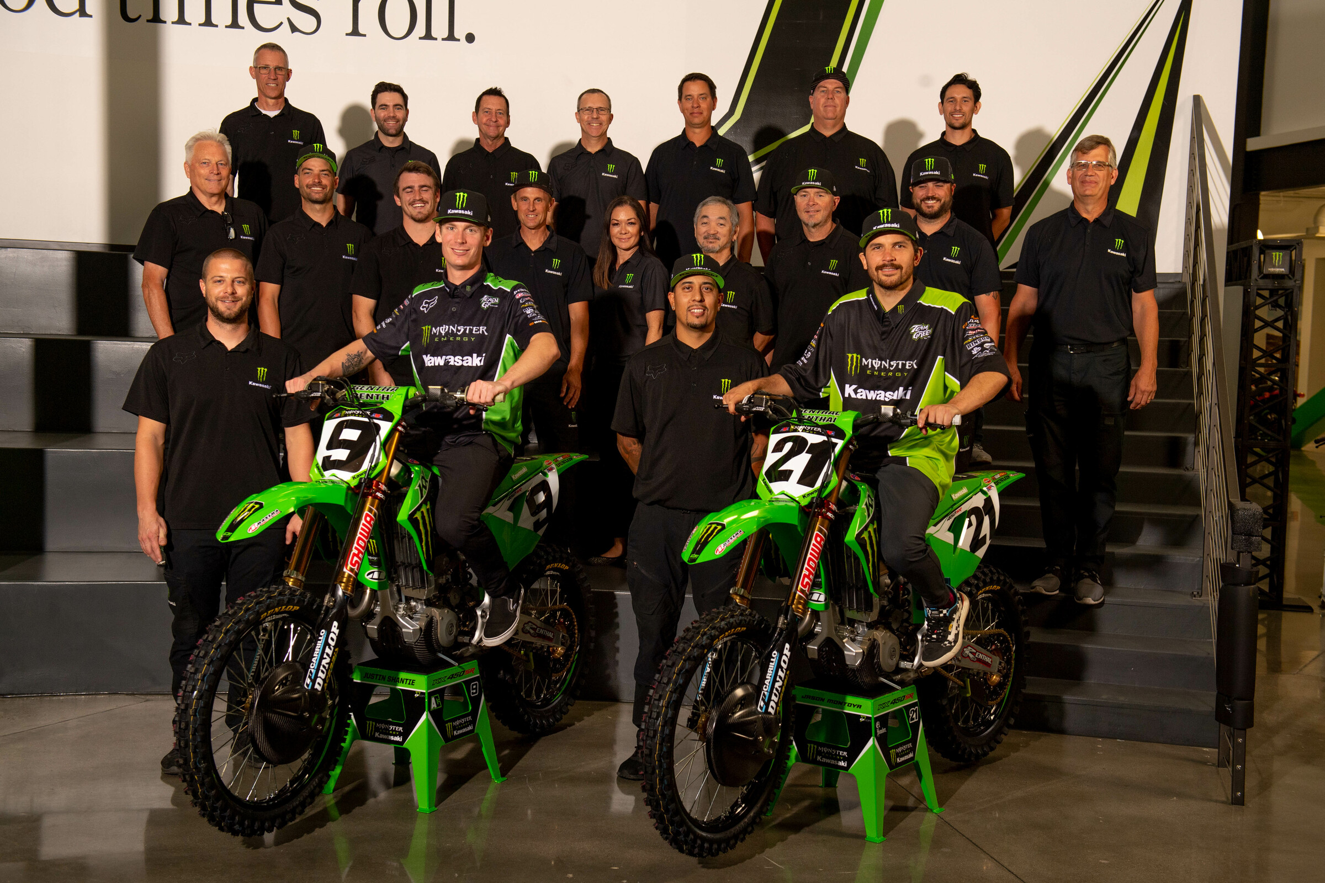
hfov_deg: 43.6
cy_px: 442
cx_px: 662
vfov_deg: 29.9
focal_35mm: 45
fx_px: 1656
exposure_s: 1/200
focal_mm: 45
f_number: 4.5
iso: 640
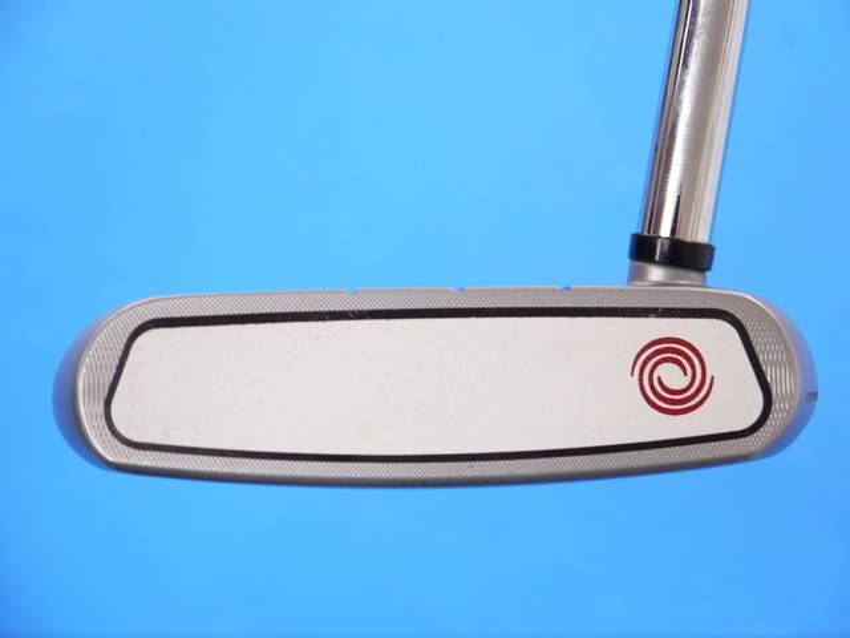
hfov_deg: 23.3
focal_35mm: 84
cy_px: 319
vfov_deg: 17.6
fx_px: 2063
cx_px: 425
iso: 800
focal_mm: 42
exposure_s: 1/100
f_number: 5.6
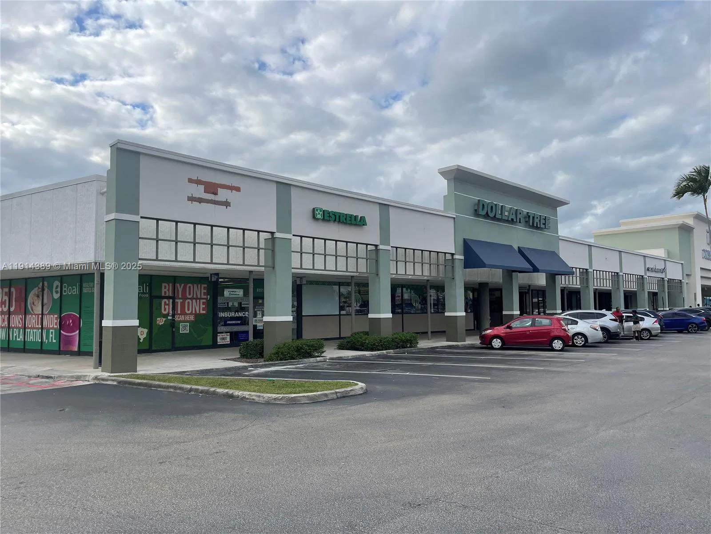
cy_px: 267
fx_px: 513
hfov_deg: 69.4
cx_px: 356
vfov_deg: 54.9
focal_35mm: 25
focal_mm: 5.1
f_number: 1.6
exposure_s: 1/3788
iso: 32
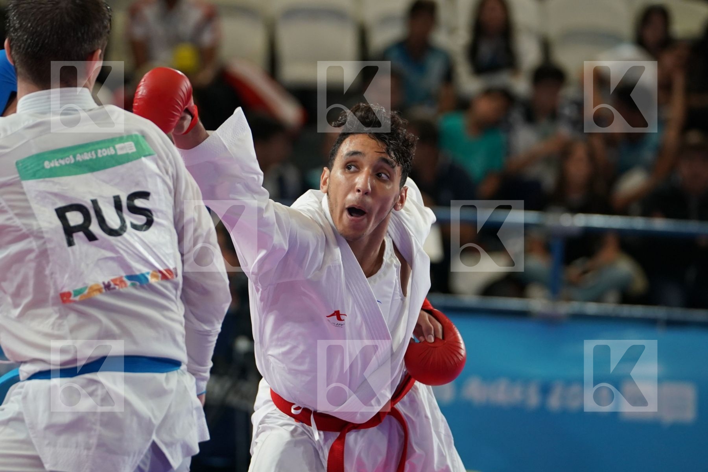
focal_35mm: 241
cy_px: 236
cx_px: 354
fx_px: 4739
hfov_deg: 8.5
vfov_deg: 5.7
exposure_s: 1/1000
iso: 1600
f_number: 2.8
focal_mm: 161
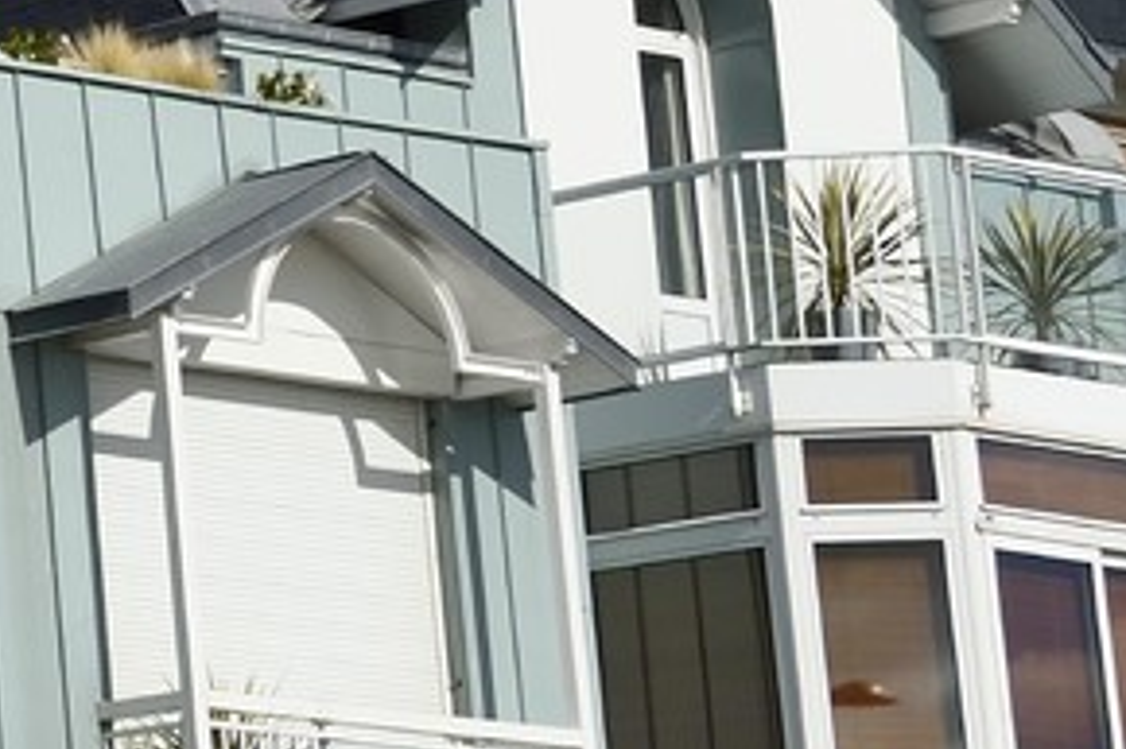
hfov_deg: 8.0
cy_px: -109
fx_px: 7252
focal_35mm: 232
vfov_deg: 5.9
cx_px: -1774
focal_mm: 42
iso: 200
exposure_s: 1/320
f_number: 16
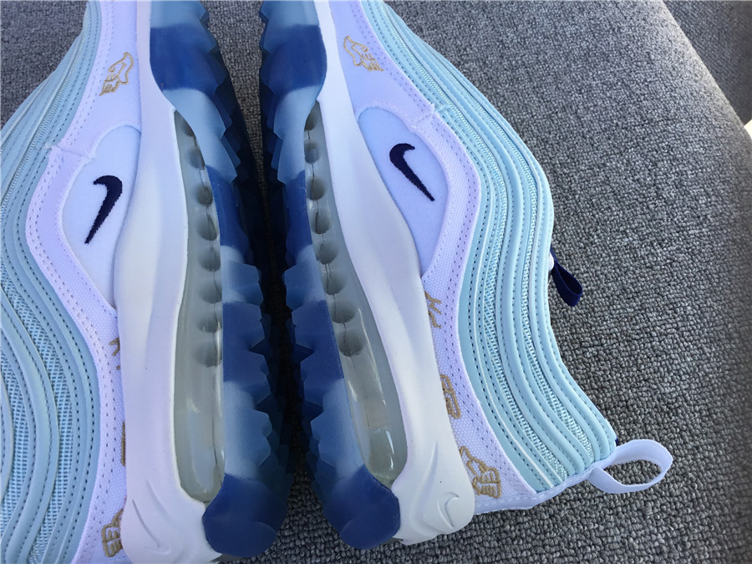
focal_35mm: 31
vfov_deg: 45.4
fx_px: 673
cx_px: 376
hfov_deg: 58.4
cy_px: 282
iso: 25
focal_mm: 3.3
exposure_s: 1/319
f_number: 2.4
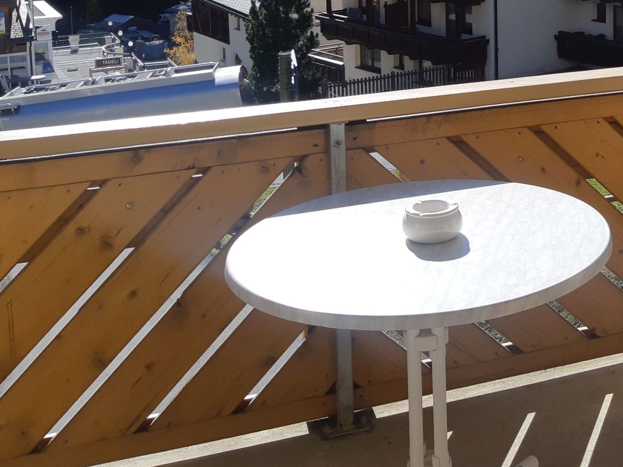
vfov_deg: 24.3
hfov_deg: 31.7
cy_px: -24
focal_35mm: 57
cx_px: 592
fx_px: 1026
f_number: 1.7
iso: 40
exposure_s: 1/522
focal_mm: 3.93
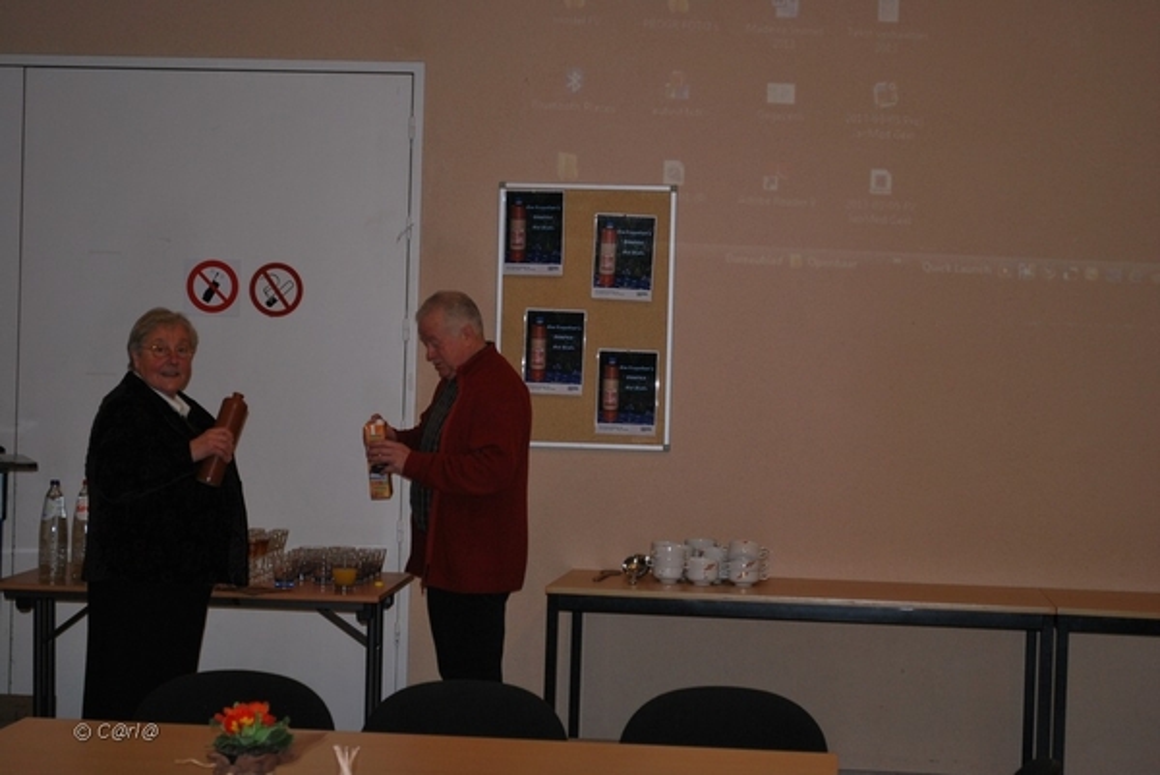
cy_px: 388
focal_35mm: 82
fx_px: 2660
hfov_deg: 24.6
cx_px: 580
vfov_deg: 16.6
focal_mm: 55
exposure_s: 1/60
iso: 360
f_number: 5.6
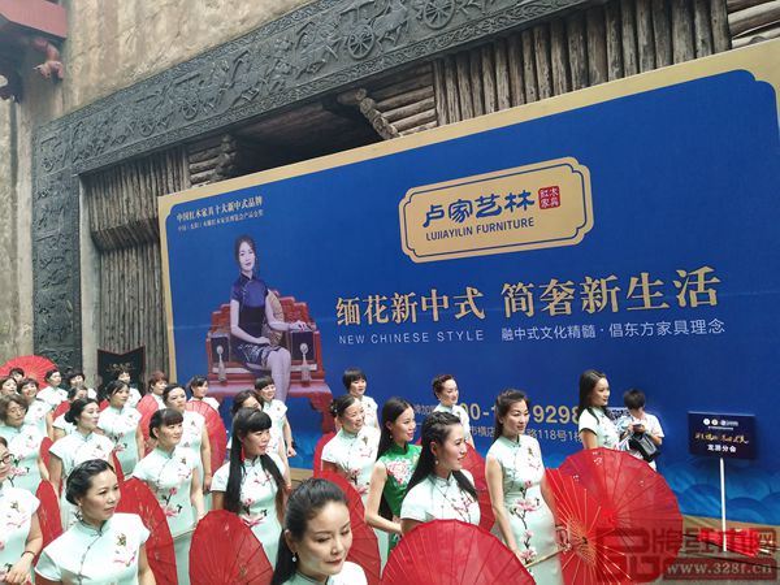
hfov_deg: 67.3
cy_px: 292
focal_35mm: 26
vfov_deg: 53.1
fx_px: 586
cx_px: 390
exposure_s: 1/50
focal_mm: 3.88
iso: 160
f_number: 2
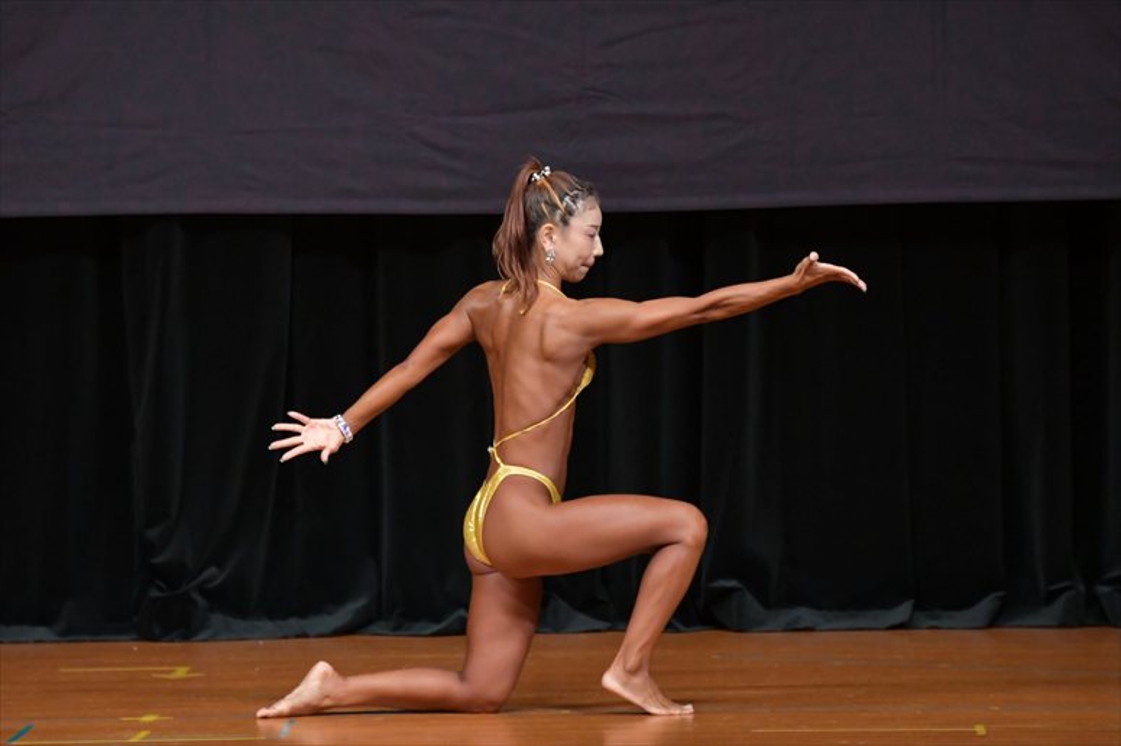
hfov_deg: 6.5
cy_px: 373
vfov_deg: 4.4
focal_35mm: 315
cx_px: 560
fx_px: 9804
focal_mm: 210
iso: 4000
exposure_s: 1/400
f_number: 5.6
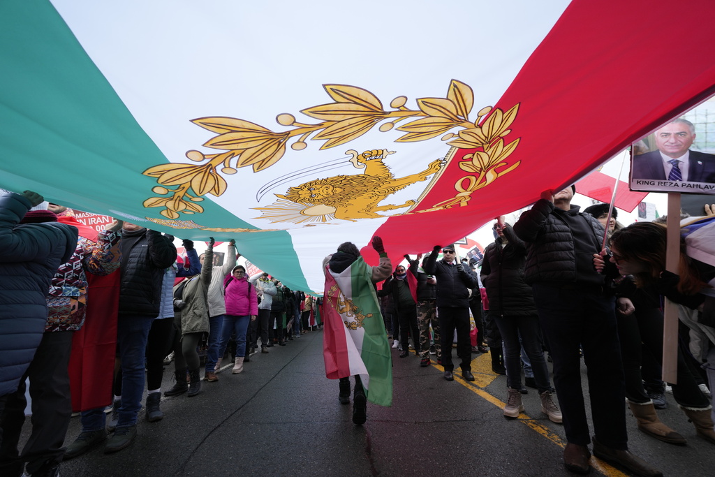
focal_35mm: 13
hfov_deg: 108.3
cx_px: 358
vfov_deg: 85.4
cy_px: 238
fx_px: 258
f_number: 6.3
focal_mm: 13
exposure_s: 1/250
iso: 400
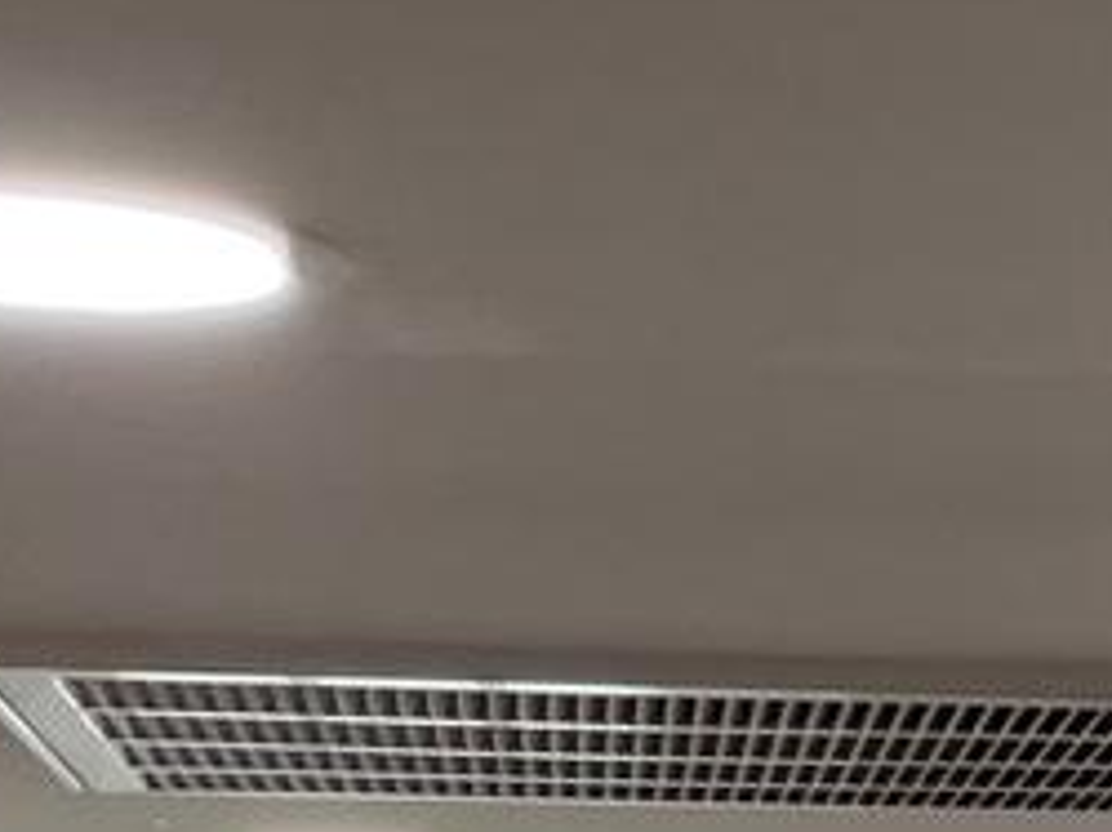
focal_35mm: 150
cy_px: 2158
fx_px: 4814
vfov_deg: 8.7
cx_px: 2353
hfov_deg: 11.6
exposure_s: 1/120
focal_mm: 4.2
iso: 80
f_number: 1.6
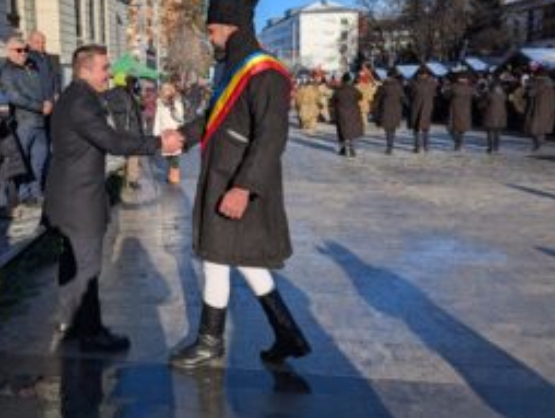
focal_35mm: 34
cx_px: 166
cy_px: 130
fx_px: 546
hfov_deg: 52.4
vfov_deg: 41.2
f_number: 1.85
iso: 42
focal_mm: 6.81
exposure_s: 1/2762
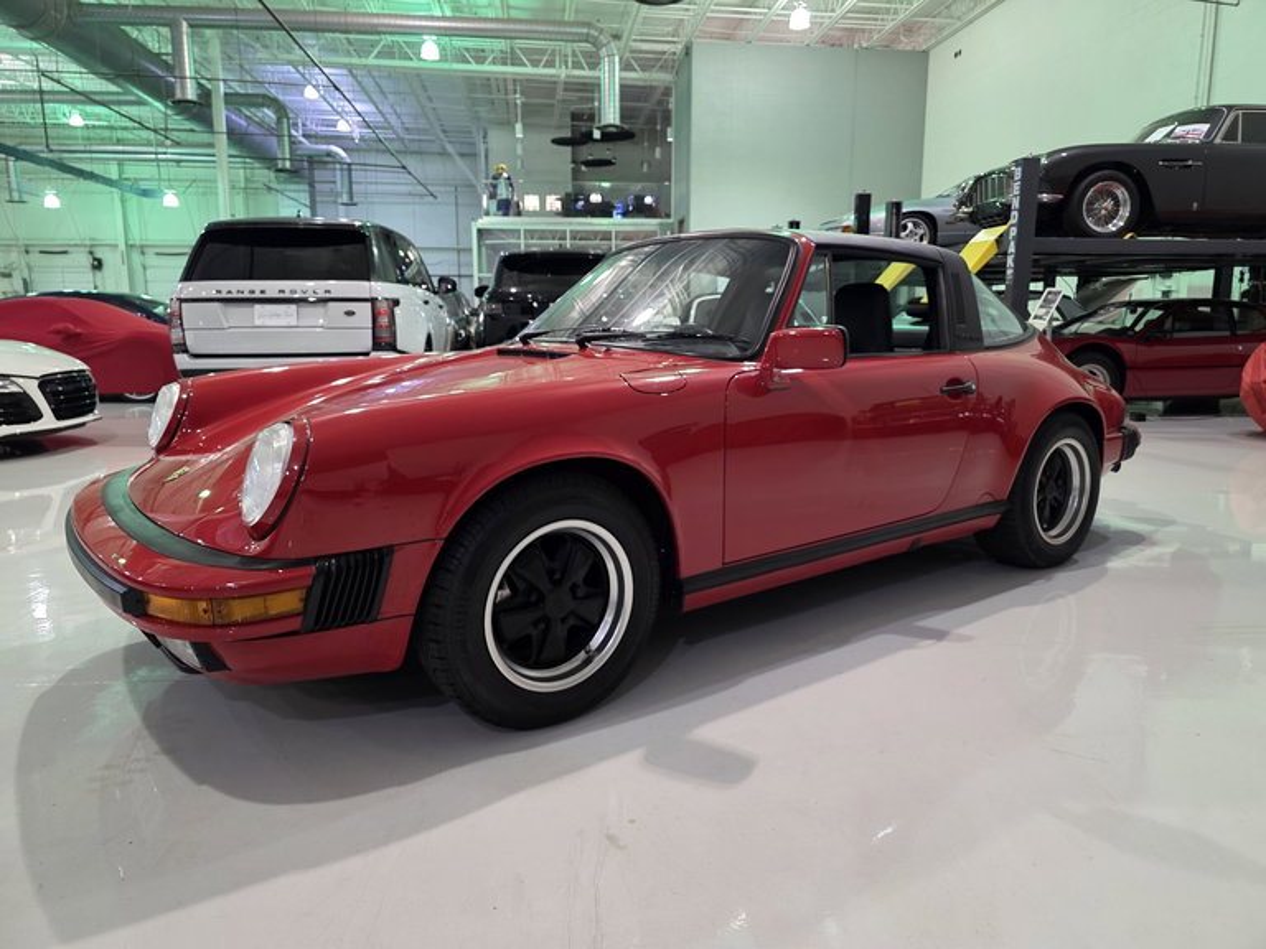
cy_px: 474
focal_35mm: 23
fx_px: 841
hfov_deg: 73.9
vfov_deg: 58.9
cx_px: 633
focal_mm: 6.3
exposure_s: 1/60
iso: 400
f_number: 1.7
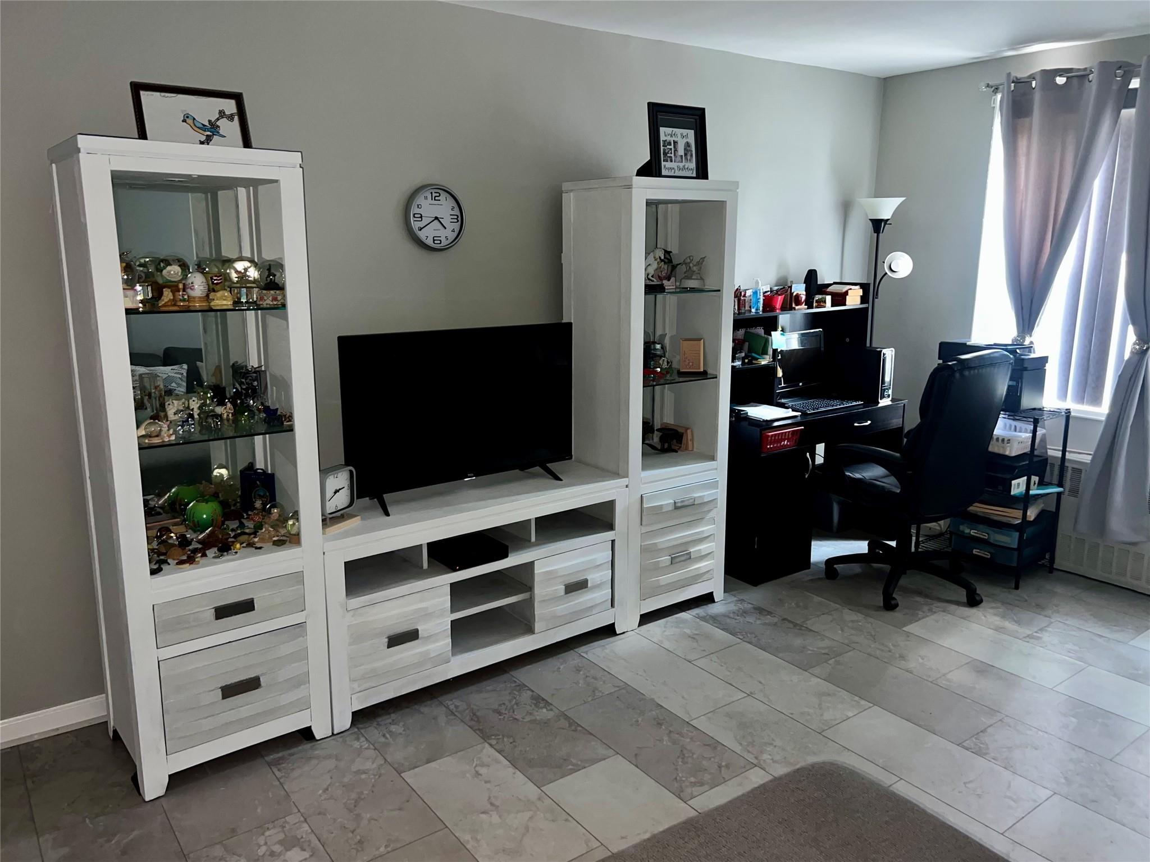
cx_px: 575
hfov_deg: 67.3
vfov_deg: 53.1
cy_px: 431
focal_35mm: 26
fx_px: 864
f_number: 1.5
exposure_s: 1/9
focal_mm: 5.7
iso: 100
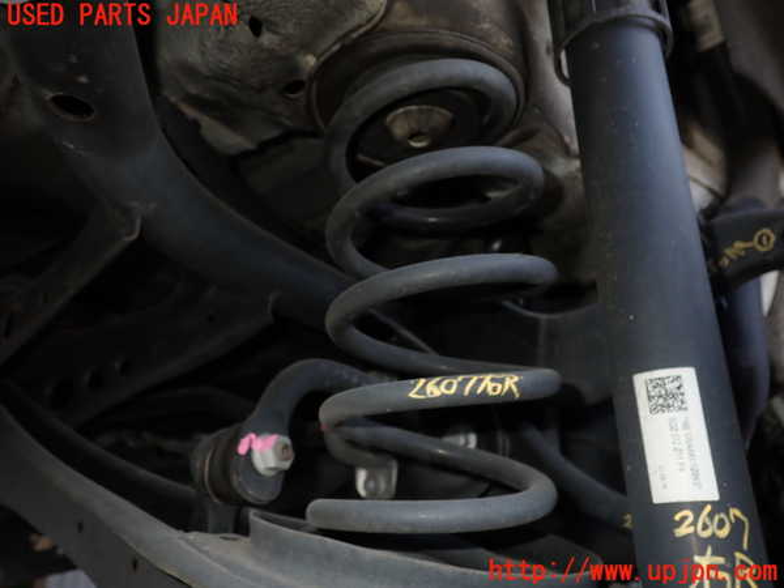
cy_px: 294
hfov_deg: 60.0
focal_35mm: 30
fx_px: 679
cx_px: 392
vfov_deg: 46.8
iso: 100
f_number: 6.3
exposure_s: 1/30
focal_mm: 5.4
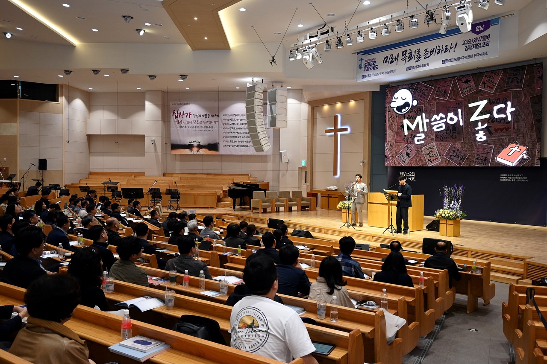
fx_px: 467
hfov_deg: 60.7
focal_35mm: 31
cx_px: 274
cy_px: 182
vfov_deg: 42.6
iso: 360
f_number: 4
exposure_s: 1/60
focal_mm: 20.5
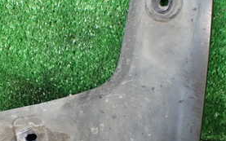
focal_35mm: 69
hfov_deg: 29.4
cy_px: 114
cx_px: 60
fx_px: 425
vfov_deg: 18.7
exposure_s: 1/125
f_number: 2.3
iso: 250
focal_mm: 5.4
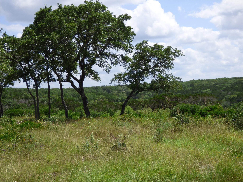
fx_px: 463
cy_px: 91
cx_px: 122
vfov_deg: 22.3
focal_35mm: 66
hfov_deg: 29.4
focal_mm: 11.21
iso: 100
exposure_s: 1/800
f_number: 4.2
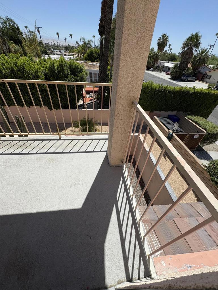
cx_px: 109
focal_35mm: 14
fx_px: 118
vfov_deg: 102.1
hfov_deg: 85.7
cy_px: 145
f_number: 2.2
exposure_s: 1/2415
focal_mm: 2.22
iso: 50
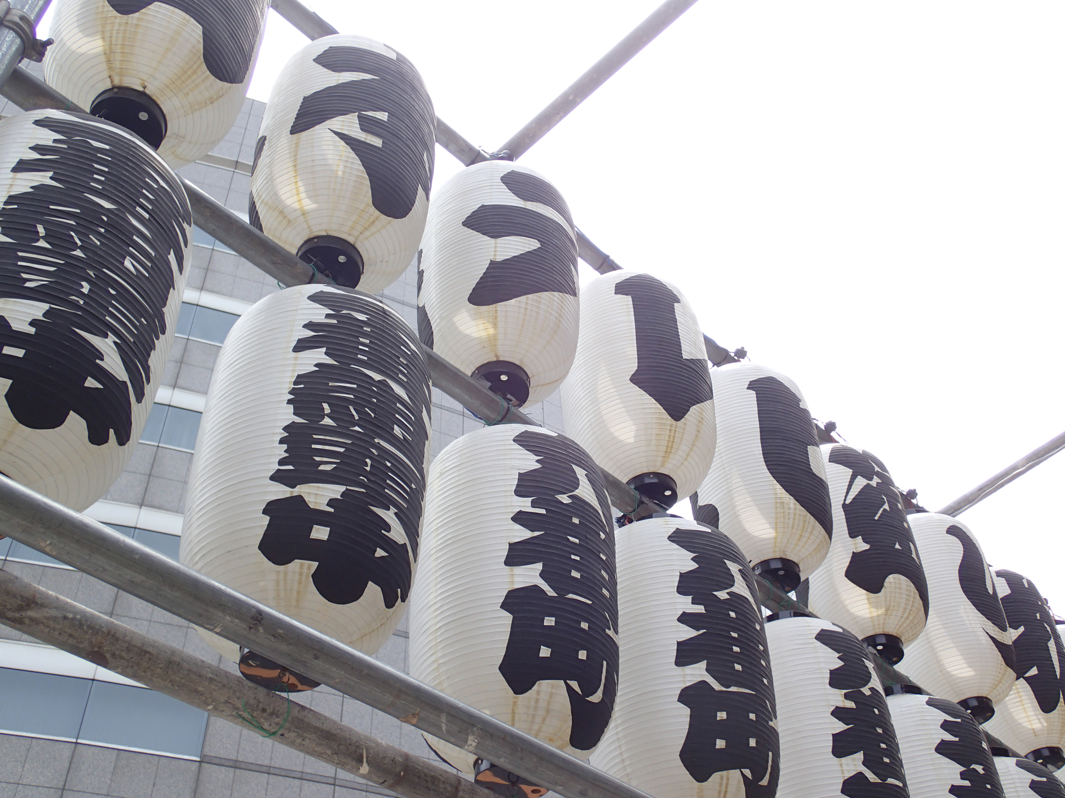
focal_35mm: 38
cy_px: 399
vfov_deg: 37.7
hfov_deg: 49.0
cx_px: 532
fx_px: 1169
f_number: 3.5
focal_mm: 6.86
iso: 100
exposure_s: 1/400
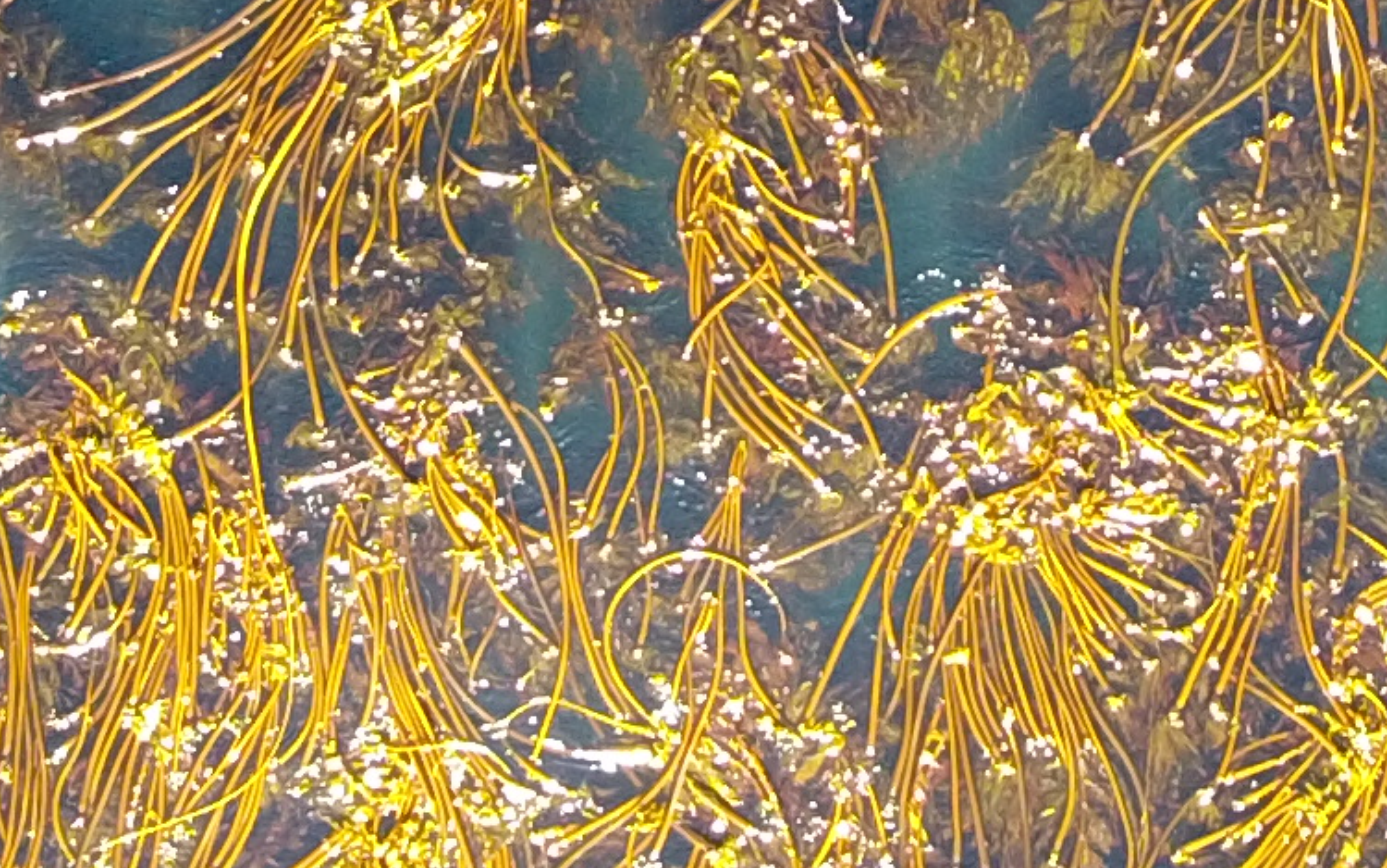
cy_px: -353
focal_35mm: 113
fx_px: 4272
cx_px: 767
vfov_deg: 11.2
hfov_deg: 18.4
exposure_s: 1/50
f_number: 2.8
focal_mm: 3.61
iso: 149
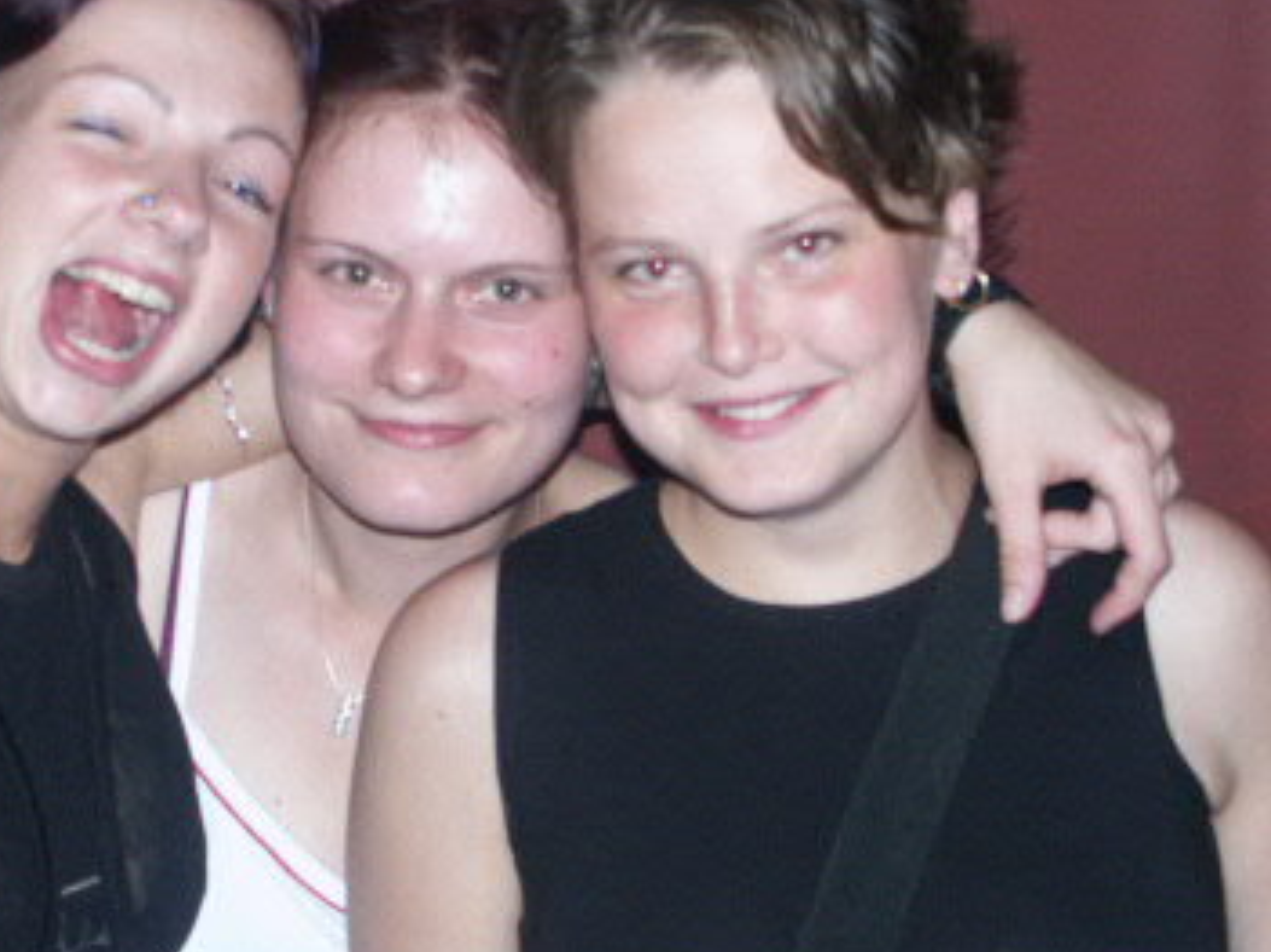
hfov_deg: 26.5
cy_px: 565
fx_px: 2679
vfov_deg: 20.1
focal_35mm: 73
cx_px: 409
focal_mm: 10.49
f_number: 2.8
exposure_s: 1/45
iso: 200
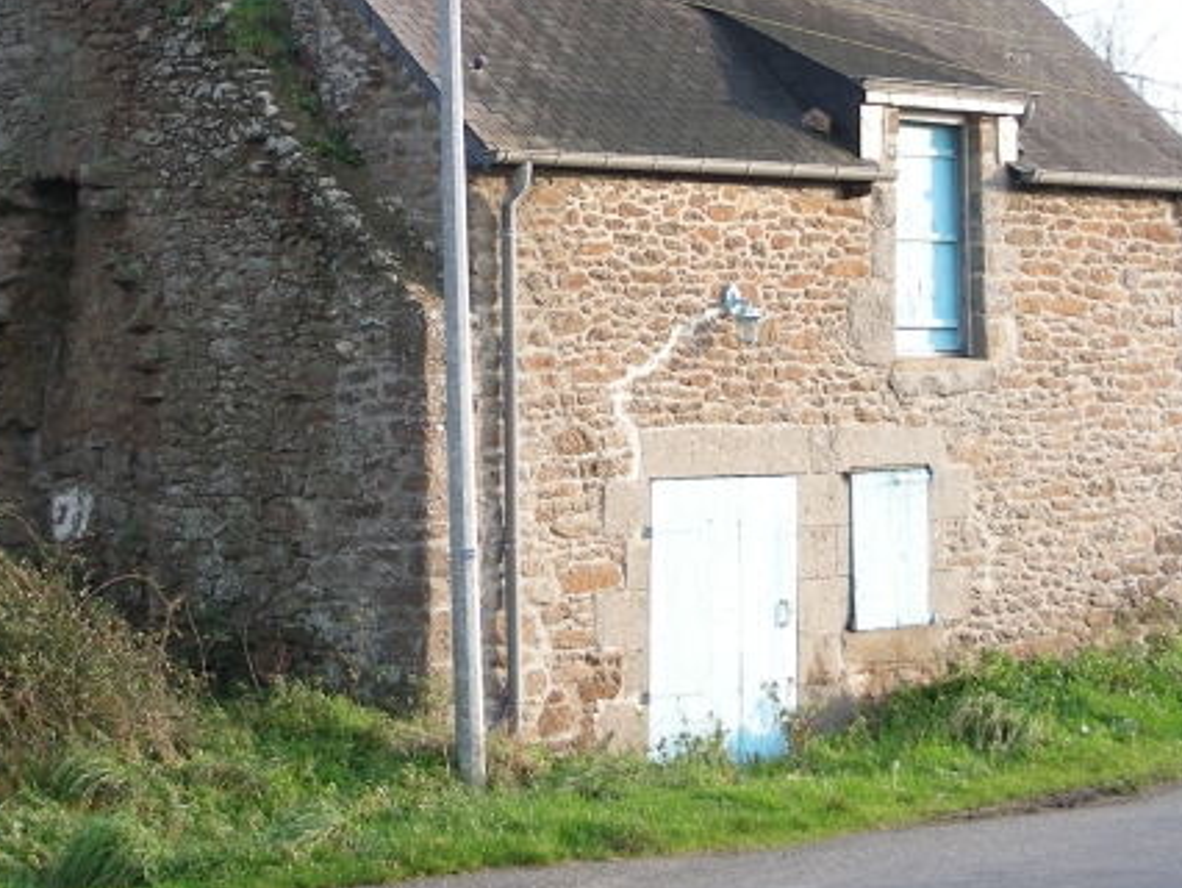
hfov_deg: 17.6
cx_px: 505
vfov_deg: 13.2
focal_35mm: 112
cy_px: 253
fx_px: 3827
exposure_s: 1/99.5
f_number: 3.5
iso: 50
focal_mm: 11.7
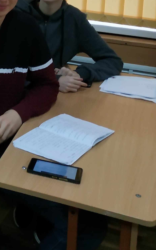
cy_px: -26
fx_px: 463
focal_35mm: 68
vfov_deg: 27.6
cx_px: -77
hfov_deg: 17.3
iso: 320
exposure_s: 1/25
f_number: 1.9
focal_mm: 3.94
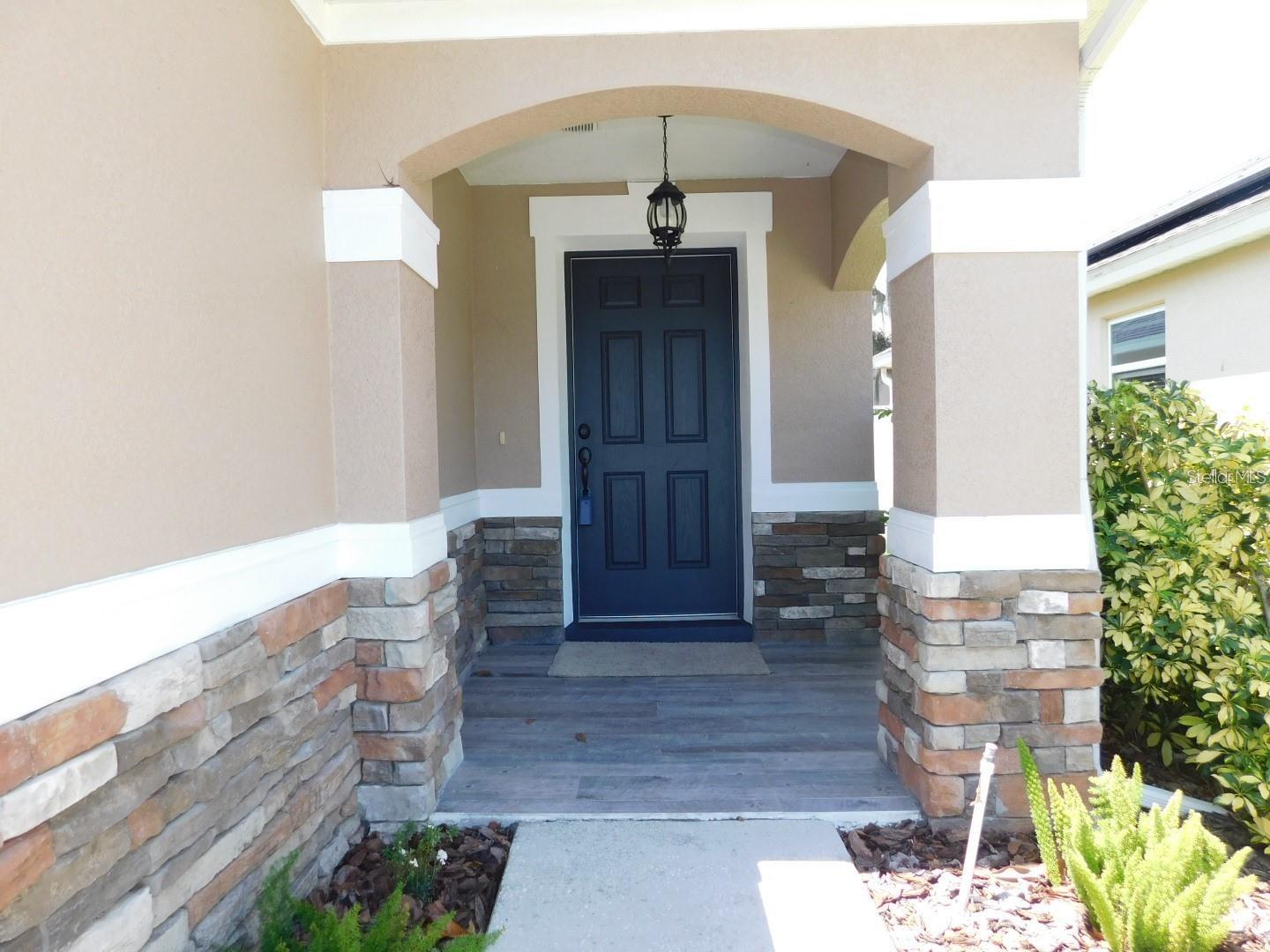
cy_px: 476
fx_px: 844
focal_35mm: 23
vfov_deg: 58.9
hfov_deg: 73.9
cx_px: 635
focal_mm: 4
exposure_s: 1/250
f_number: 3
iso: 125
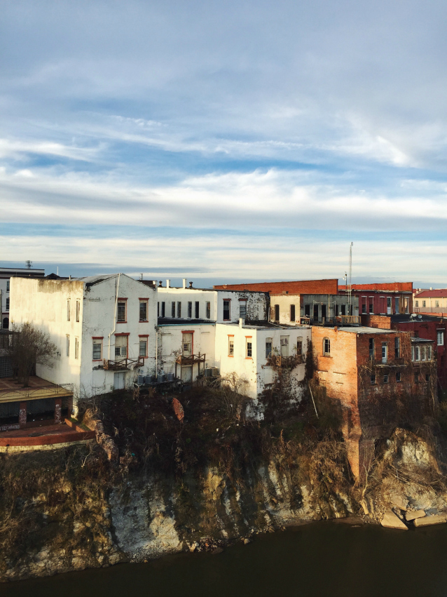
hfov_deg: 48.2
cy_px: 298
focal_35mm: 29
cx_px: 224
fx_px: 499
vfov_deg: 61.7
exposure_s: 1/719
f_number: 2.2
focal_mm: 4.15
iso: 32
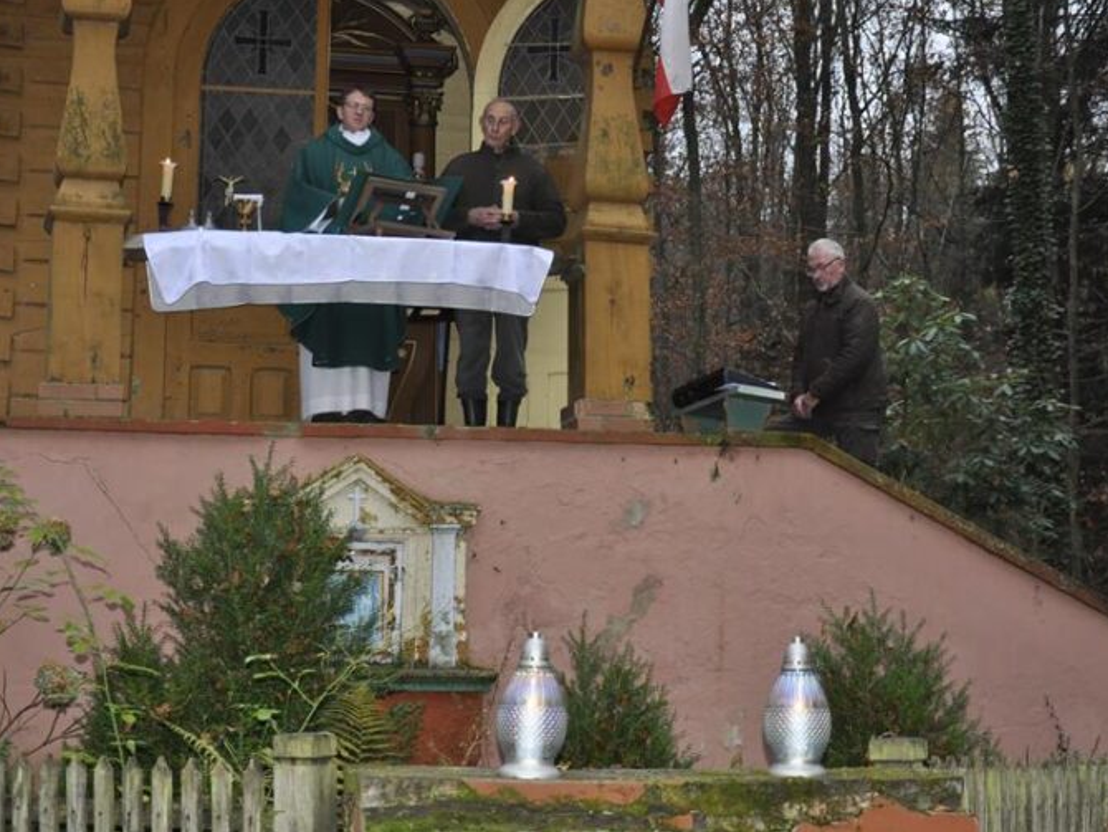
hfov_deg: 29.4
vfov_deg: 22.3
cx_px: 516
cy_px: 412
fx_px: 2113
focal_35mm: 66
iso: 800
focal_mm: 40
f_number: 4.5
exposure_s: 1/60
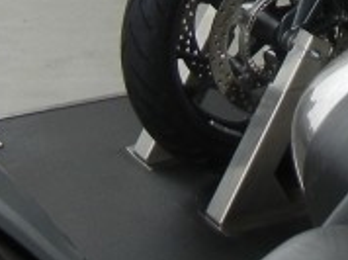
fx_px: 1737
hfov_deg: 11.2
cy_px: -389
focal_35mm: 173
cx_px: 446
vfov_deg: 7.9
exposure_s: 1/332
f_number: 3.5
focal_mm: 5.4
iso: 160
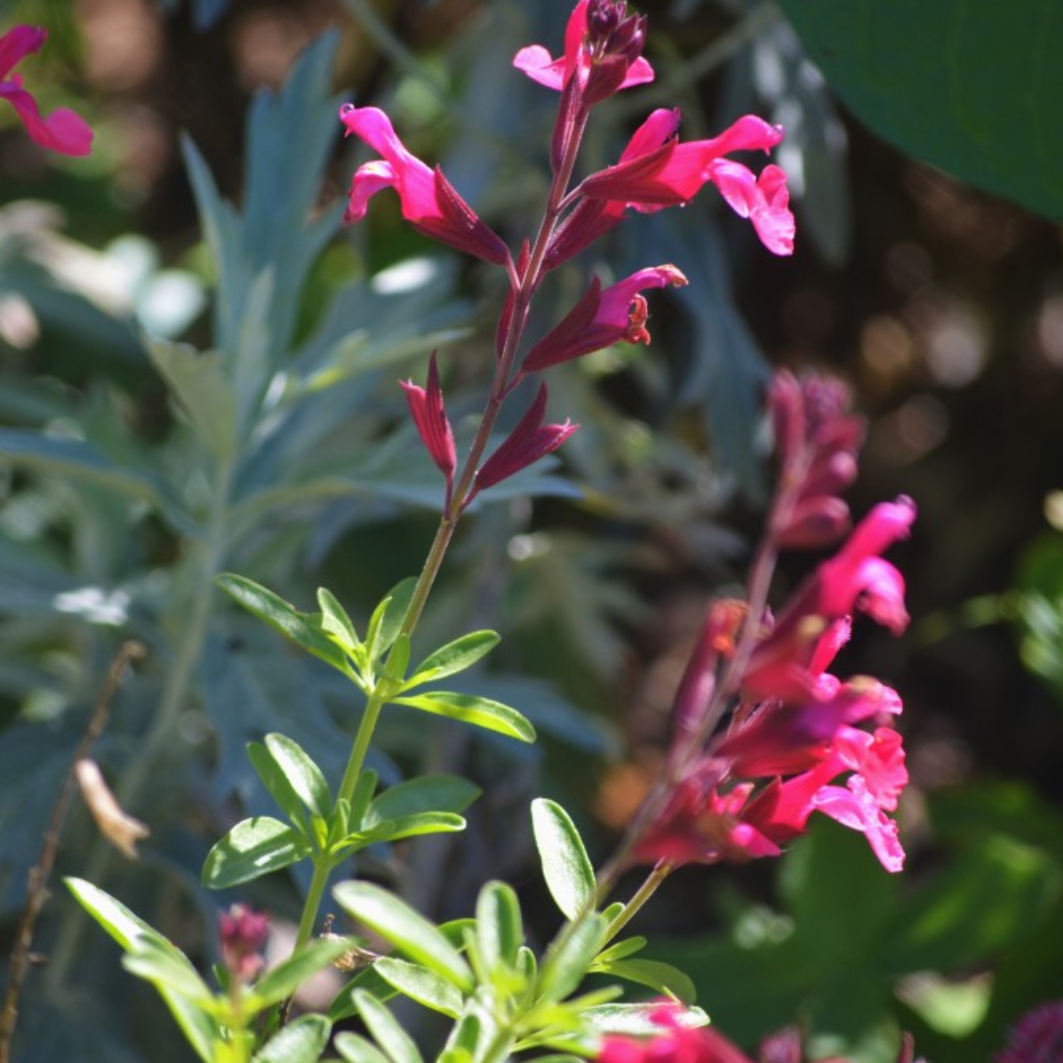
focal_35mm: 463
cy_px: 531
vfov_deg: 3.8
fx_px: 16086
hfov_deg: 3.8
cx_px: 436
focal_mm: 240
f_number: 5.6
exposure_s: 1/500
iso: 400
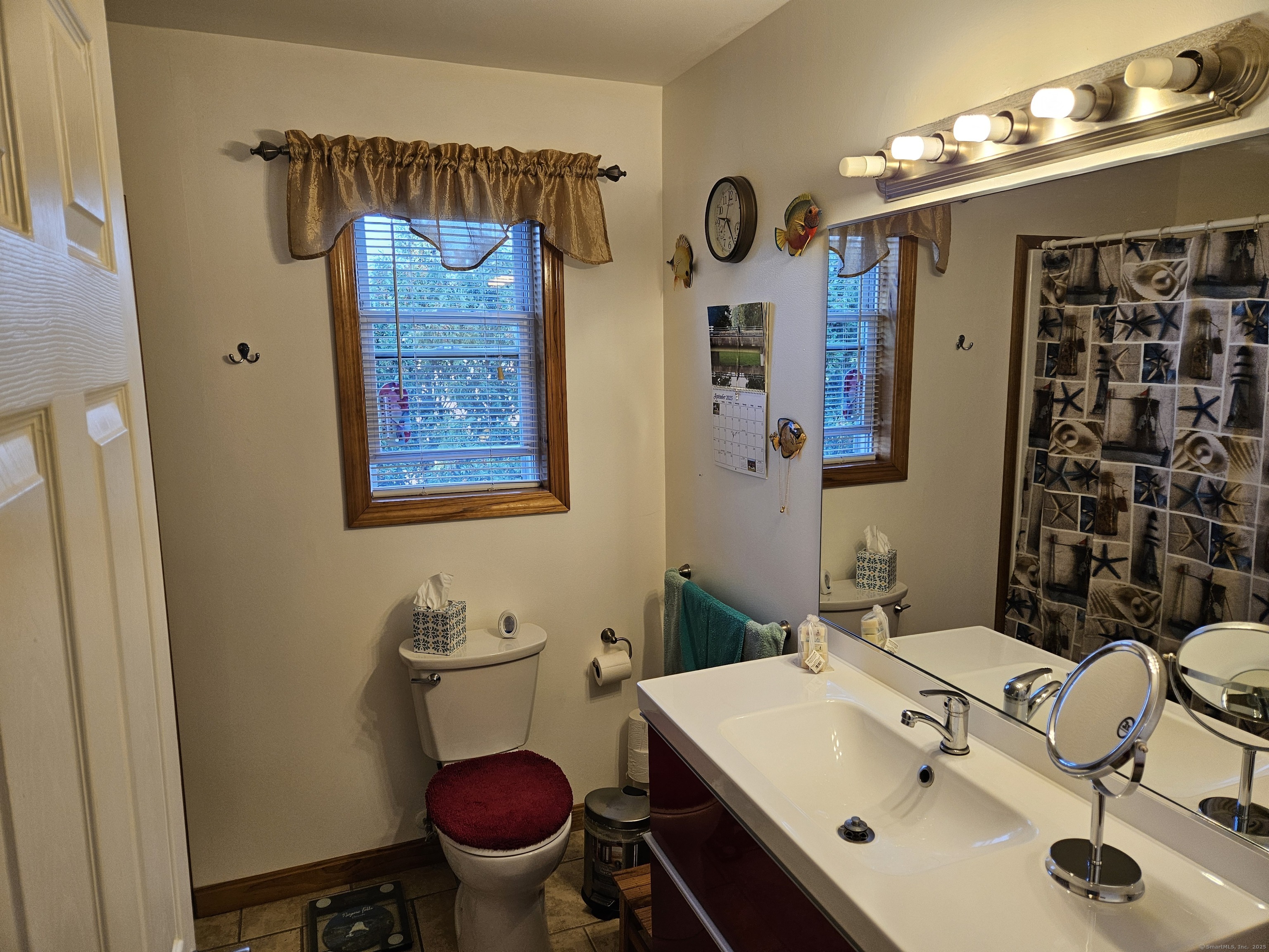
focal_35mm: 23
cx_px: 634
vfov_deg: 58.9
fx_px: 843
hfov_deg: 73.9
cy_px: 476
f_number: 1.8
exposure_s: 1/120
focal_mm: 5.4
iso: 80
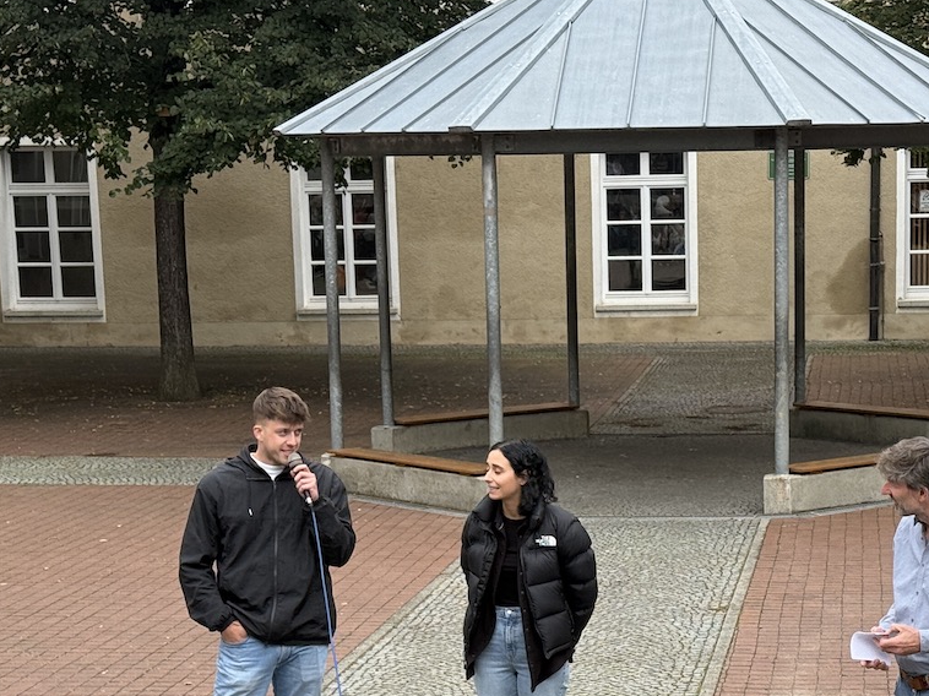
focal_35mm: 95
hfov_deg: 20.6
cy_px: 597
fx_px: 2549
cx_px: 636
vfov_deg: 15.4
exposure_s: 1/1307
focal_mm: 6.76
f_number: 1.78
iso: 80
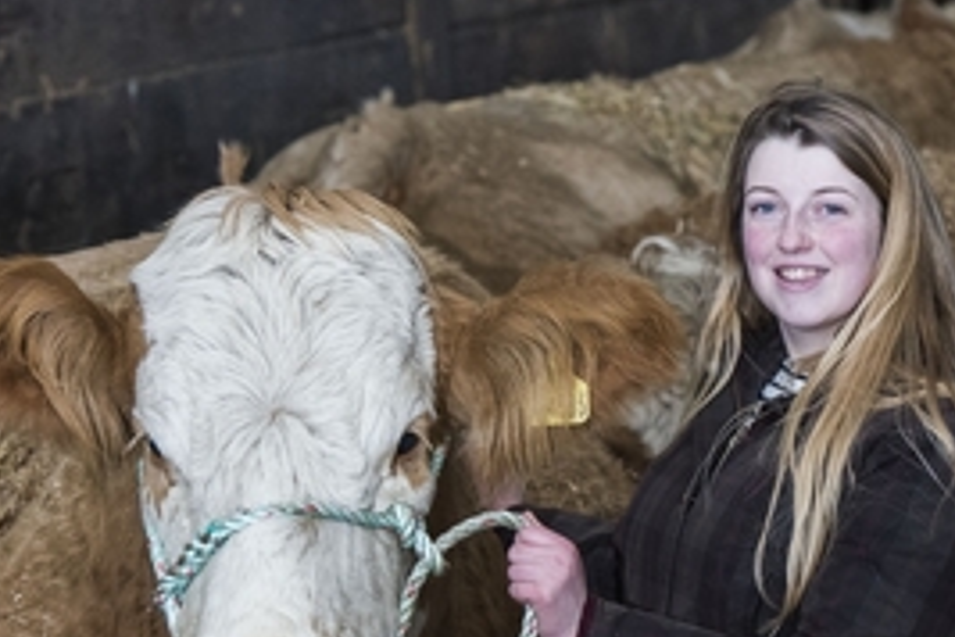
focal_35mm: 320
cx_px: 1073
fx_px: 8488
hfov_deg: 6.4
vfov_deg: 4.3
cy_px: 496
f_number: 6.3
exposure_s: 1/125
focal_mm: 122
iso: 1600
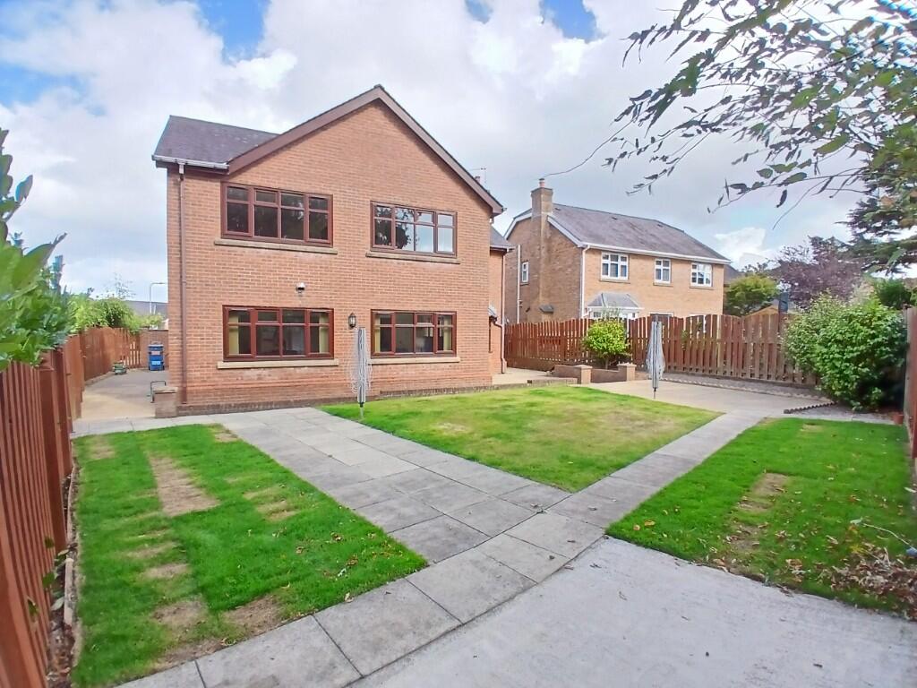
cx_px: 458
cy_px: 344
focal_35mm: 17
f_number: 2.2
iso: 50
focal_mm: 1.4
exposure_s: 1/224
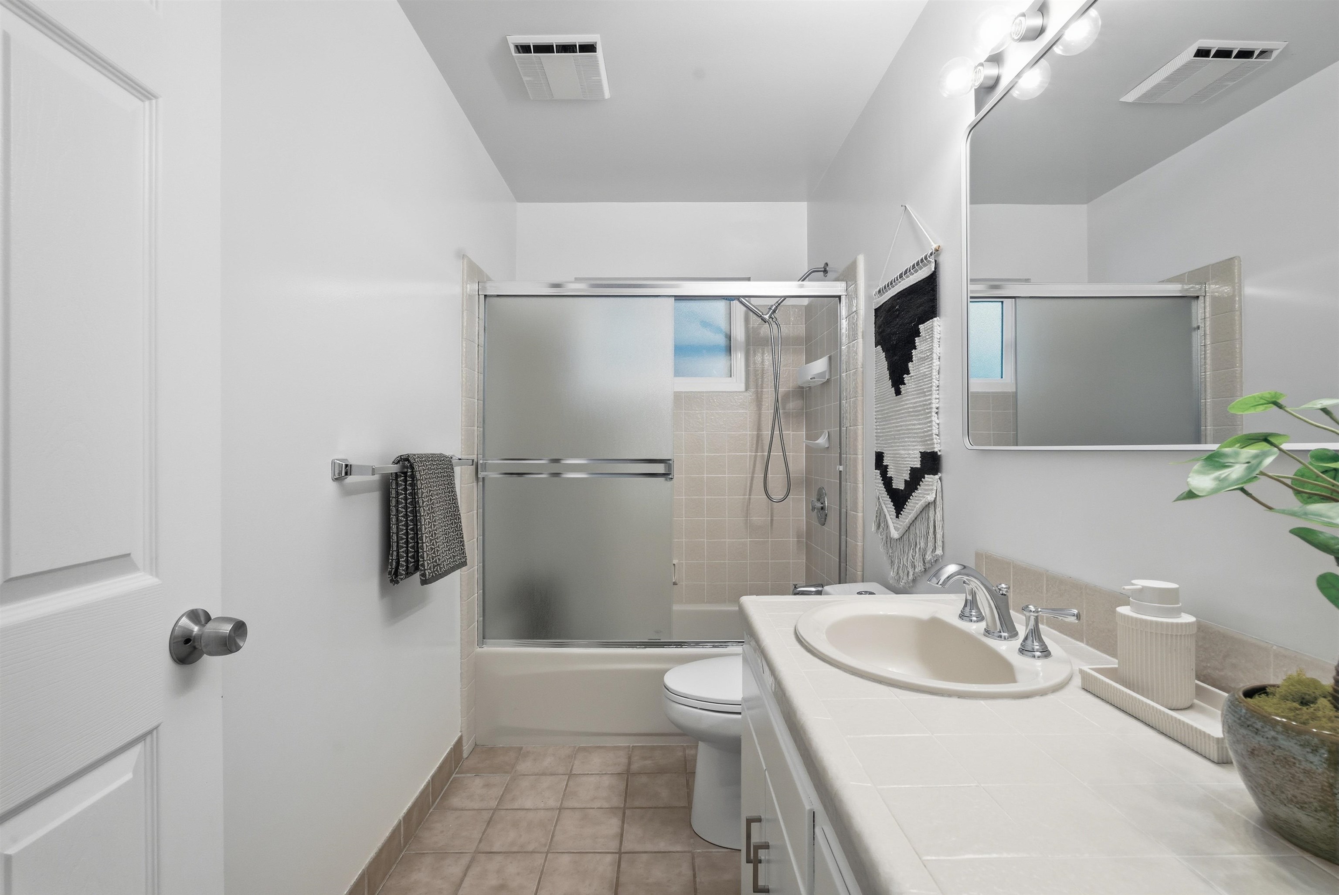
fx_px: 596
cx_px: 670
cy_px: 448
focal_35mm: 16
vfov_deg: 73.8
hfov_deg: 96.7
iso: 400
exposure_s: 1/80
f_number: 10
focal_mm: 16
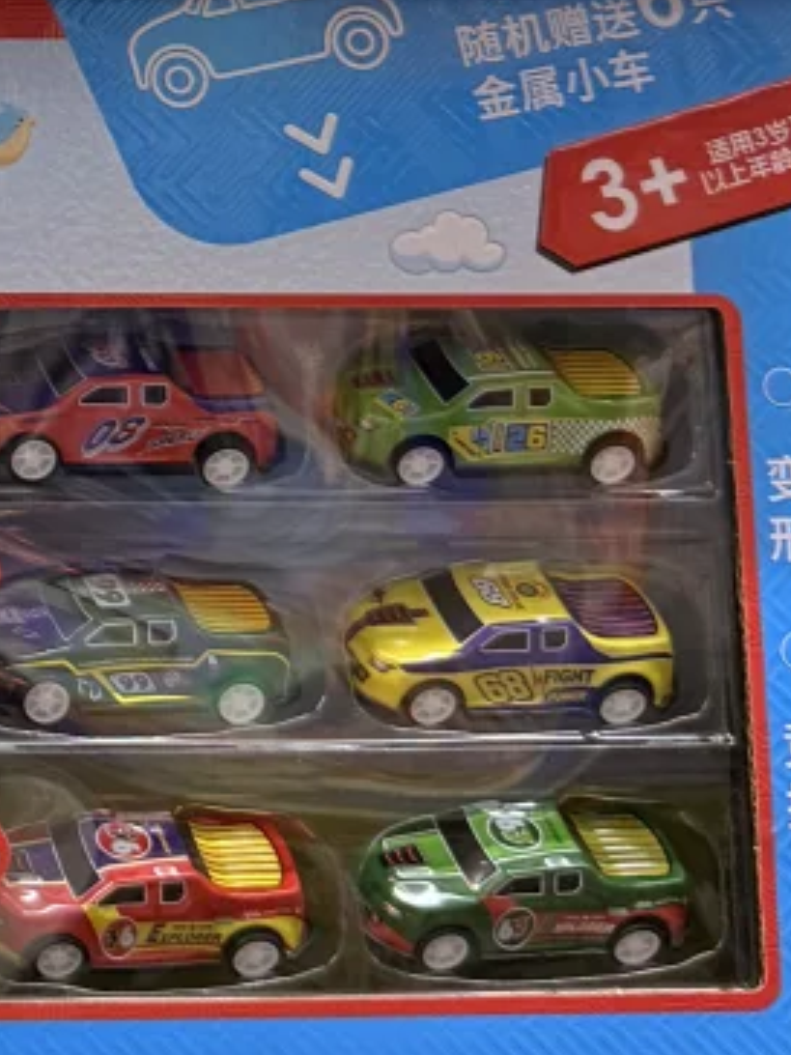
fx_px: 2894
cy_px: -70
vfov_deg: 19.9
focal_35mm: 95
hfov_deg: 13.8
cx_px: -637
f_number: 1.78
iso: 160
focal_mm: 6.76
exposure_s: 1/50
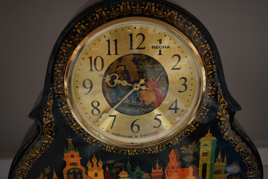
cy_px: 90
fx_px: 335
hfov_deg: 43.6
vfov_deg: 29.9
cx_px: 134
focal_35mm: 45
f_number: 5.6
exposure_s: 1/125
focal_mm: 30
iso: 1250
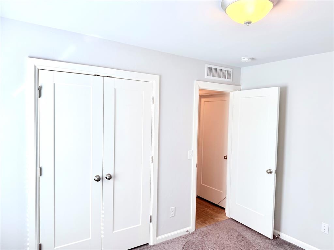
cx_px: 167
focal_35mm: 24
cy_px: 125
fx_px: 232
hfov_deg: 71.6
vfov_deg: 56.8
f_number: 1.78
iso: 50
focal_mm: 6.76
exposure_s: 1/144
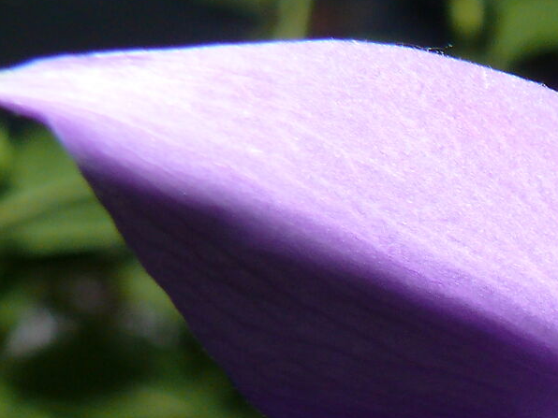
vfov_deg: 10.3
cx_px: 1077
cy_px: 536
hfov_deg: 12.5
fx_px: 2273
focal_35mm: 141
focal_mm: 7.4
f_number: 4
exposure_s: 1/1000
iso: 100
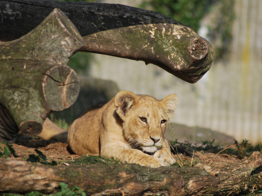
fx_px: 3686
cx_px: 145
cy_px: 98
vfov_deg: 3.1
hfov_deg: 4.1
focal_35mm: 487
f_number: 5.6
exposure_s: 1/800
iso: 200
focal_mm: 300
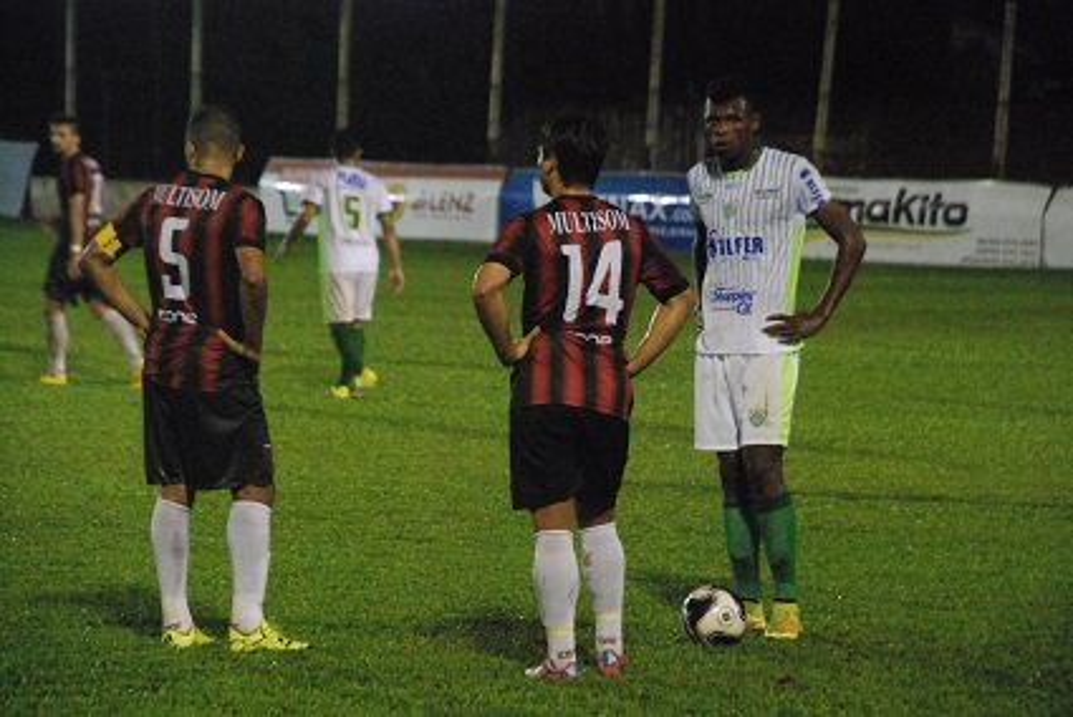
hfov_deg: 10.2
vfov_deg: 6.8
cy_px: 358
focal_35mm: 202
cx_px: 536
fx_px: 6040
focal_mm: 135
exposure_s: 1/30
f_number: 5.6
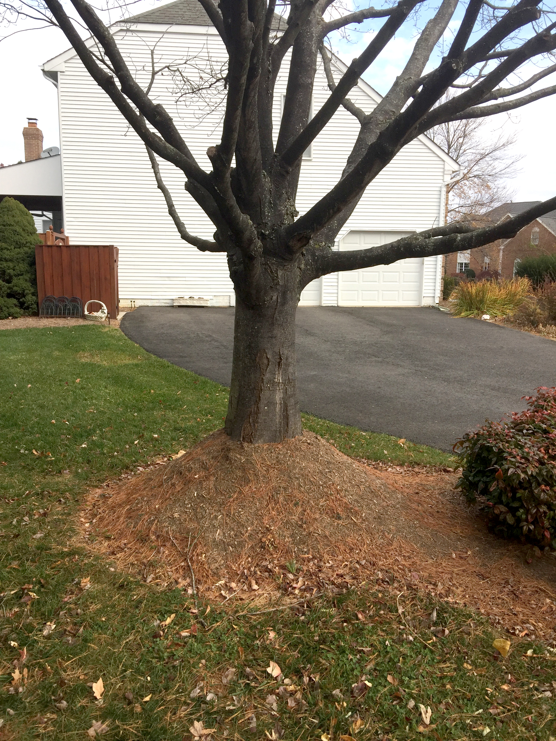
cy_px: 370
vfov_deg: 61.7
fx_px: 621
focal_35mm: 29
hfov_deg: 48.2
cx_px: 278
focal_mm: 4.15
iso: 32
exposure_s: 1/628
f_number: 2.2
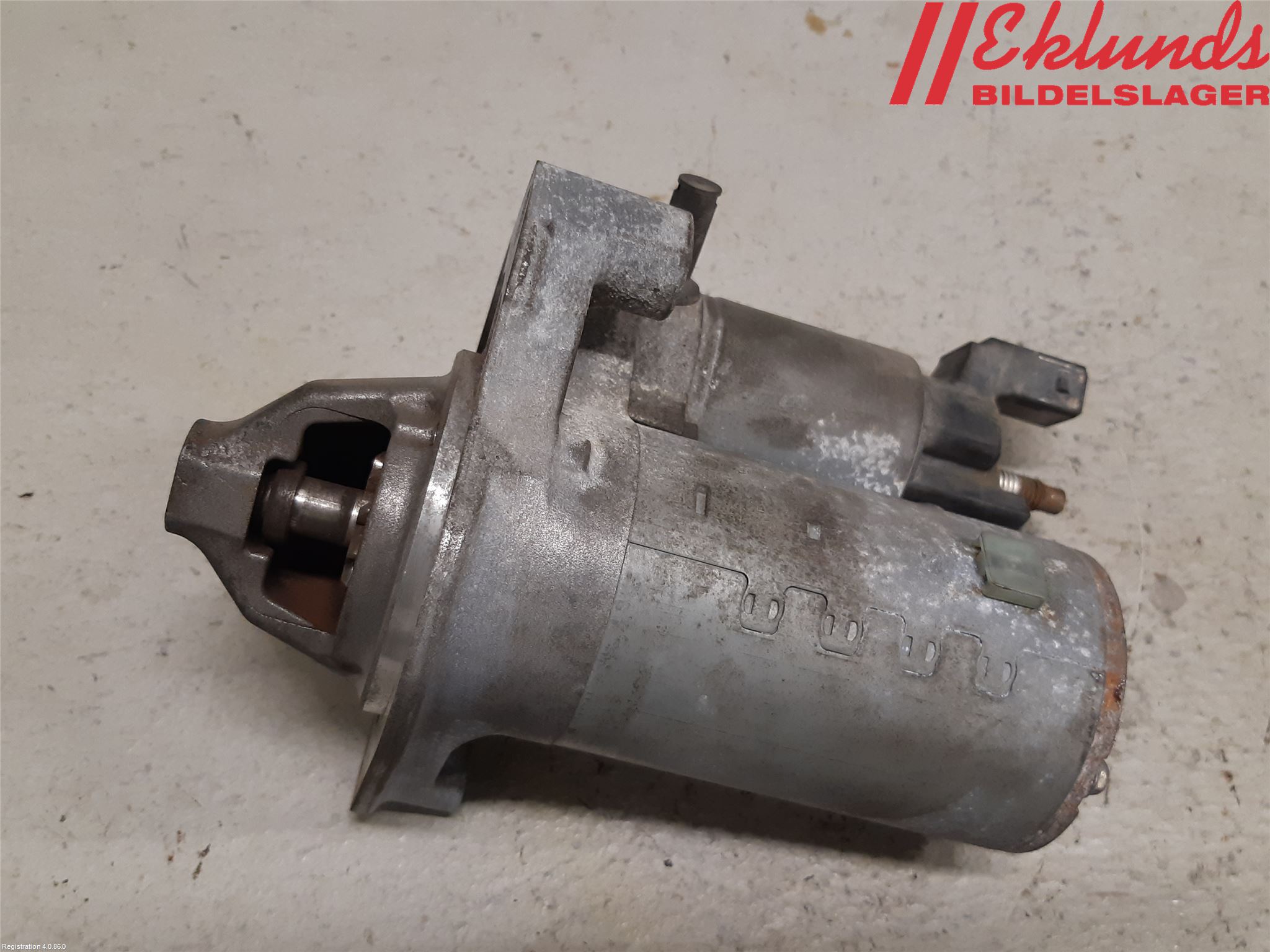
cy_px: 476
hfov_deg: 67.3
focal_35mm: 26
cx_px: 635
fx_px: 954
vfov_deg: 53.1
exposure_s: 1/50
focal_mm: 3.93
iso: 160
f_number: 1.7
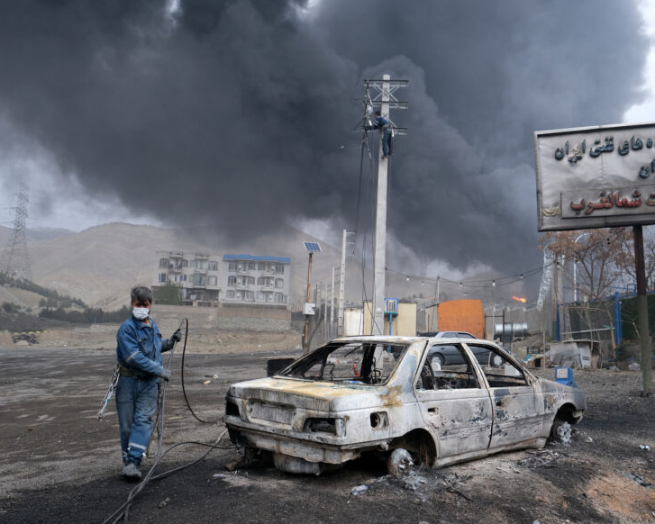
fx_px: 698
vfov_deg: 41.2
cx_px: 366
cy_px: 267
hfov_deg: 50.2
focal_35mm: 36
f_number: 5.6
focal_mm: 20.5
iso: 640
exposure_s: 1/320
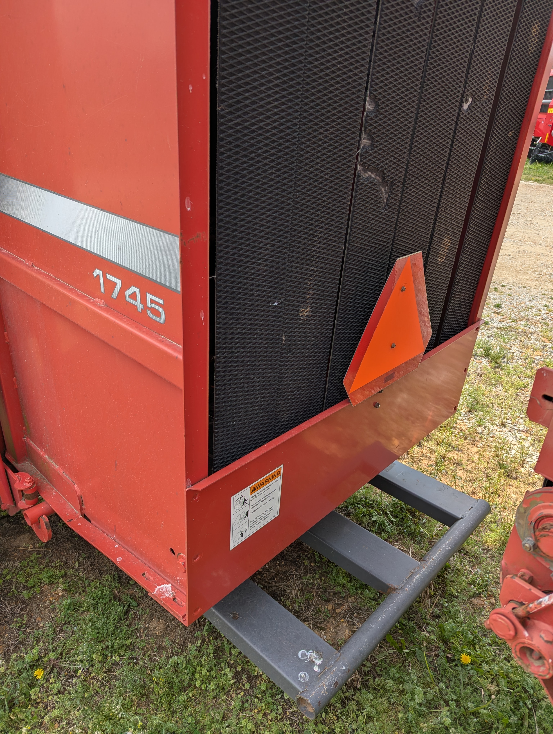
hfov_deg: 56.9
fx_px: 510
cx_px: 276
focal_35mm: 24
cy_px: 367
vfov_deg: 71.5
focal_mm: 6.81
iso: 49
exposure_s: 1/1155
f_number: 1.85
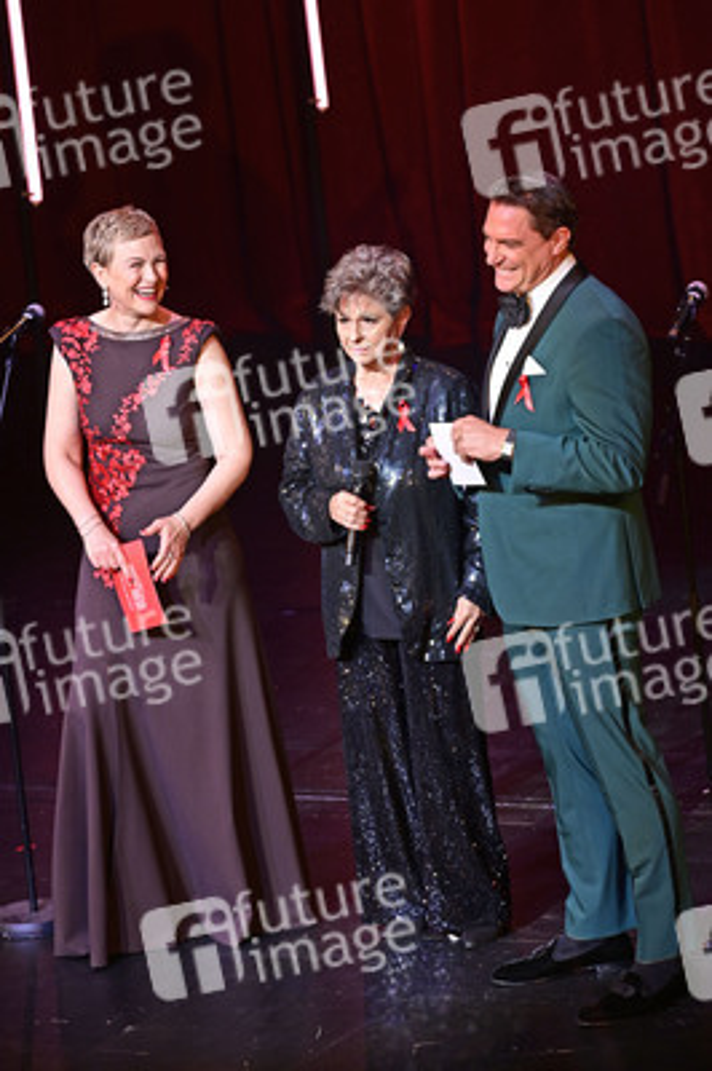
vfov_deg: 10.8
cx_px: 356
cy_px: 536
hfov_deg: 7.2
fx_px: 5646
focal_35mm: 190
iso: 800
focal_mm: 190
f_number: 6.3
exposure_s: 1/160
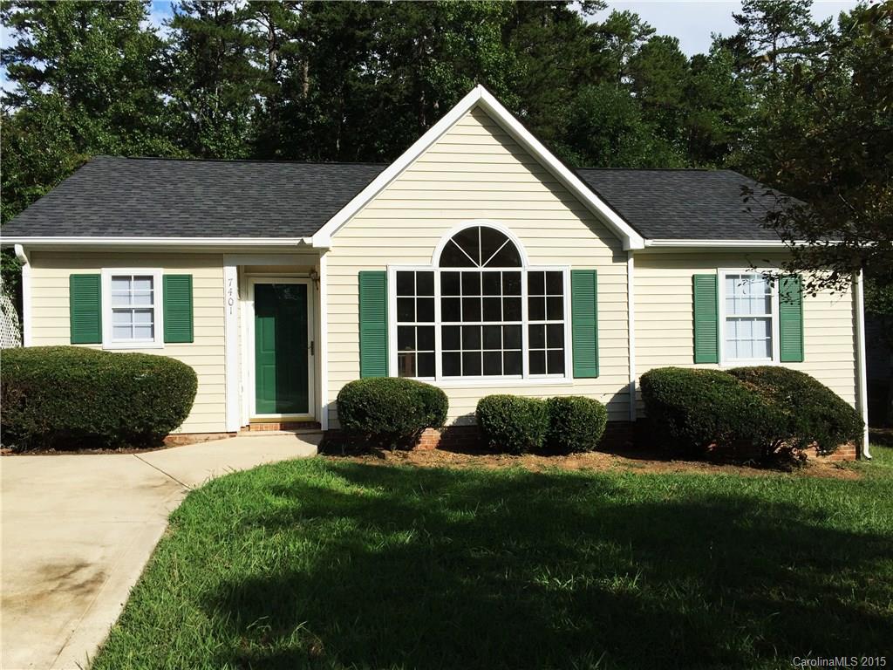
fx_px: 748
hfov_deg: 61.7
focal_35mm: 29
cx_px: 446
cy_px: 335
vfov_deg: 48.2
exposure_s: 1/3968
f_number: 2.2
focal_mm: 4.15
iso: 32
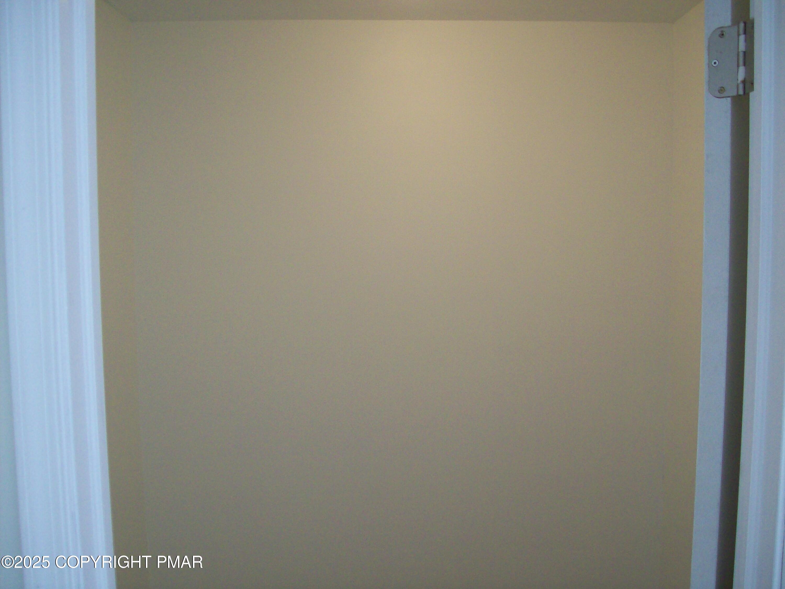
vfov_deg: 39.7
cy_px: 294
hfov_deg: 51.4
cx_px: 392
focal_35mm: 36
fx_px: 816
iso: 158
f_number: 2.7
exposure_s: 1/64
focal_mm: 6
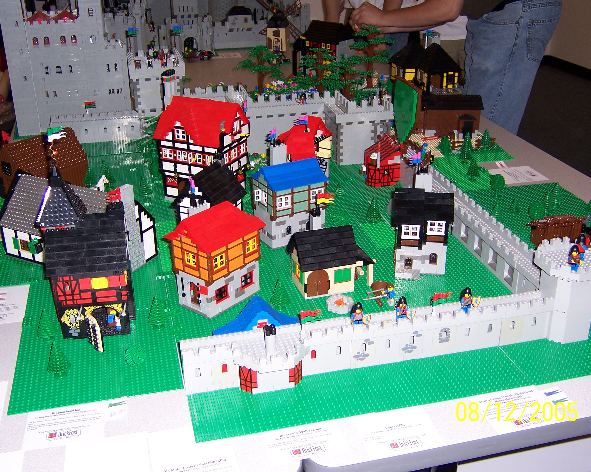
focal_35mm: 42
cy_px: 237
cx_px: 295
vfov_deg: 35.7
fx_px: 735
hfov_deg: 43.8
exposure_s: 1/60
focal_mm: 6.7
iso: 80
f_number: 3.4
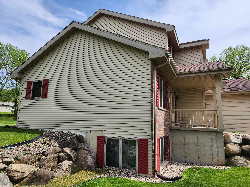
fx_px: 166
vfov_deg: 58.9
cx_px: 125
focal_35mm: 23
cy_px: 94
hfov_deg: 73.9
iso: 12
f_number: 1.8
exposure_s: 1/1225
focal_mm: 6.4
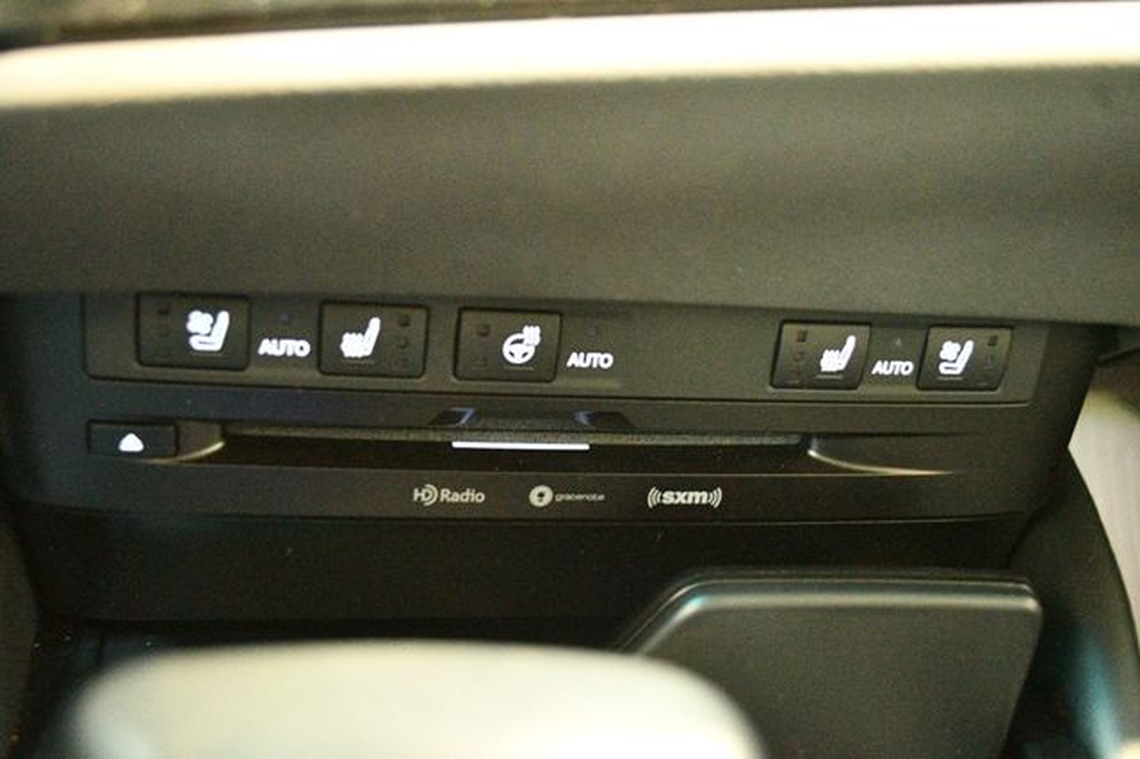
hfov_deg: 49.6
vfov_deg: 34.2
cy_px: 380
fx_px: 1234
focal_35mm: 39
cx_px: 570
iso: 12800
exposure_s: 1/5
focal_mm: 26
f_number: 4.2
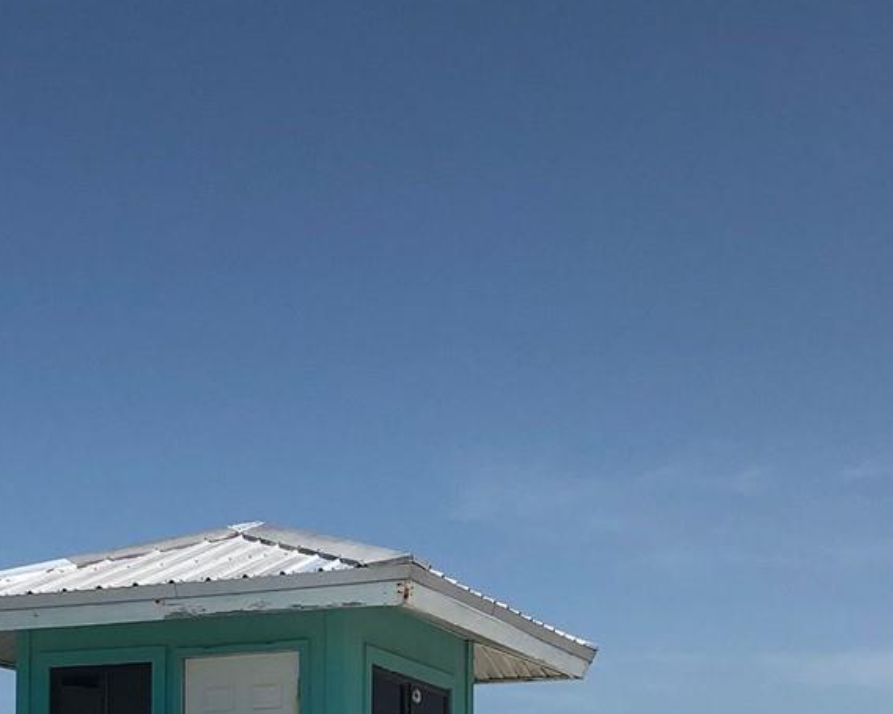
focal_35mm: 77
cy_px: 810
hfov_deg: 24.7
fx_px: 2034
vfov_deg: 19.0
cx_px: 329
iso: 20
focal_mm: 3.99
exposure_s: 1/4049
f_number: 1.8
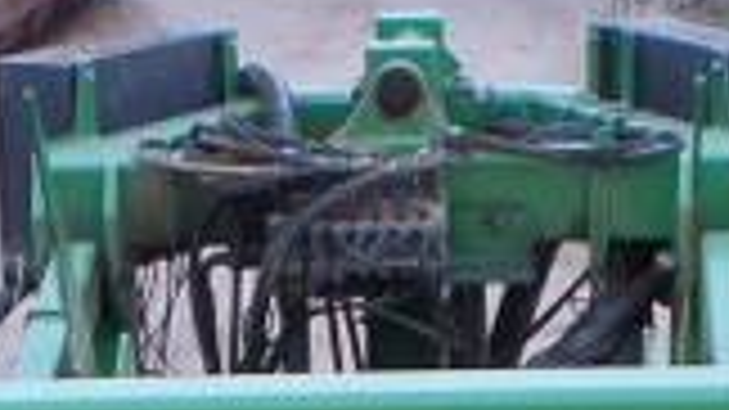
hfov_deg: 14.2
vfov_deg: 7.1
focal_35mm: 151
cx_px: 382
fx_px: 2918
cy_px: 1289
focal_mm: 5
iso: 100
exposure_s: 1/50
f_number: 3.5
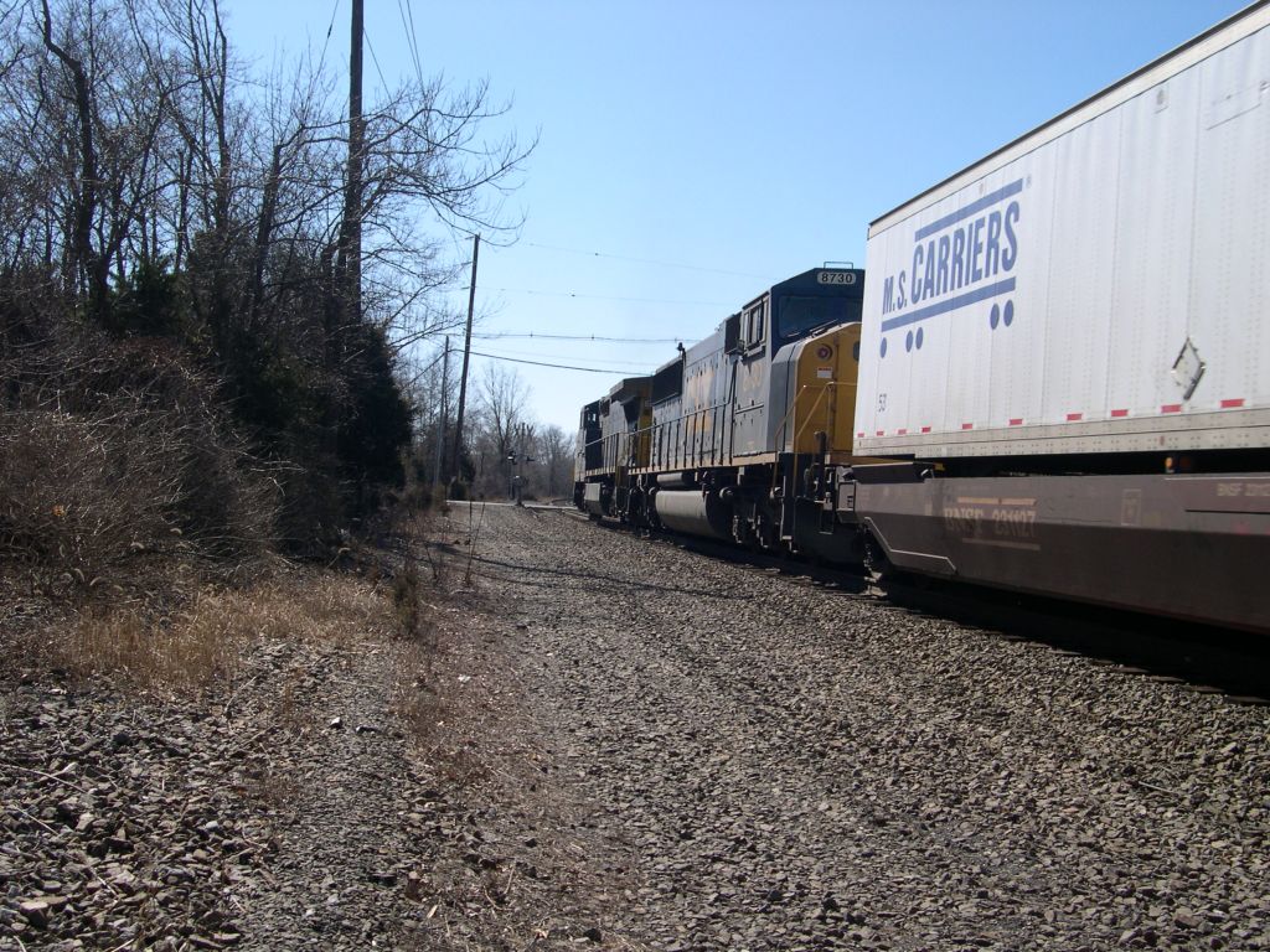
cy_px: 476
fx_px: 1394
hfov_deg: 49.0
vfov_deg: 37.7
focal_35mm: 38
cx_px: 635
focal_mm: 8
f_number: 7.6
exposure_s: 1/184
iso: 100
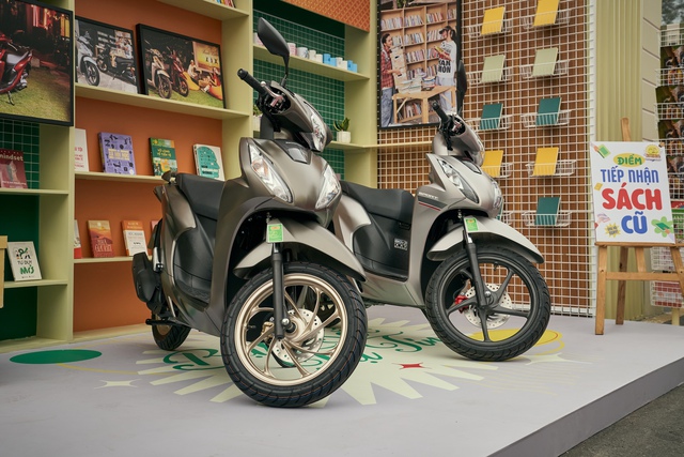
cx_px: 342
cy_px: 228
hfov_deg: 47.9
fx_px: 770
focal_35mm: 40
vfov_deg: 33.0
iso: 320
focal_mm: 27
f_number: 5
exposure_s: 1/640
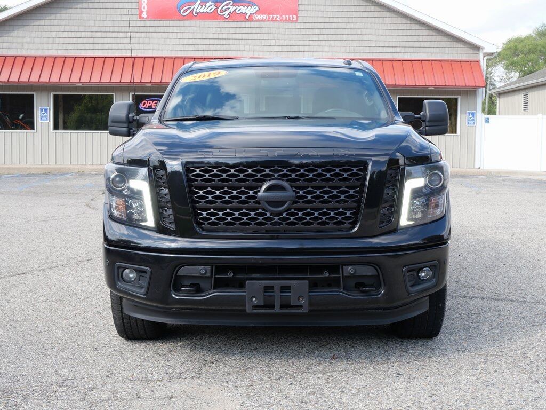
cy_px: 205
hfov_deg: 38.2
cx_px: 273
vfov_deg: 29.1
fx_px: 789
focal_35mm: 50
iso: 200
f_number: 7.1
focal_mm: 25
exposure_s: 1/160
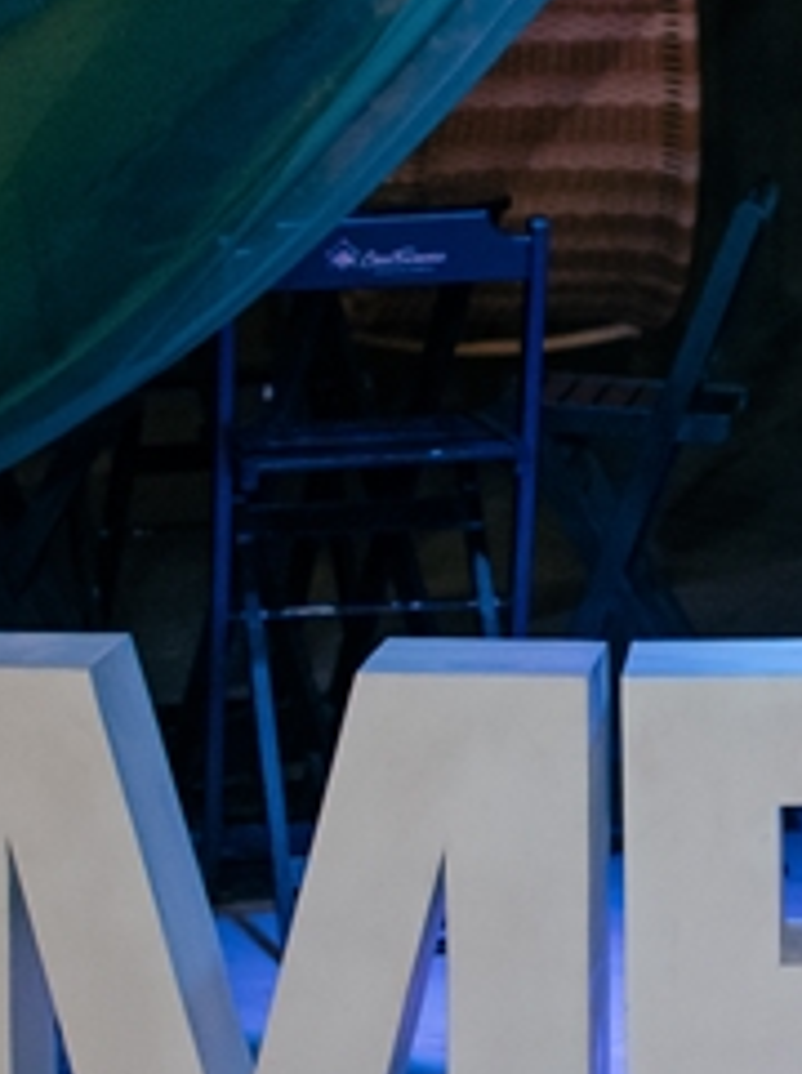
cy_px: 642
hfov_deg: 9.4
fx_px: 4816
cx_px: 902
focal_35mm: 155
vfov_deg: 12.7
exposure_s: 1/400
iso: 2500
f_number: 2.8
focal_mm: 35
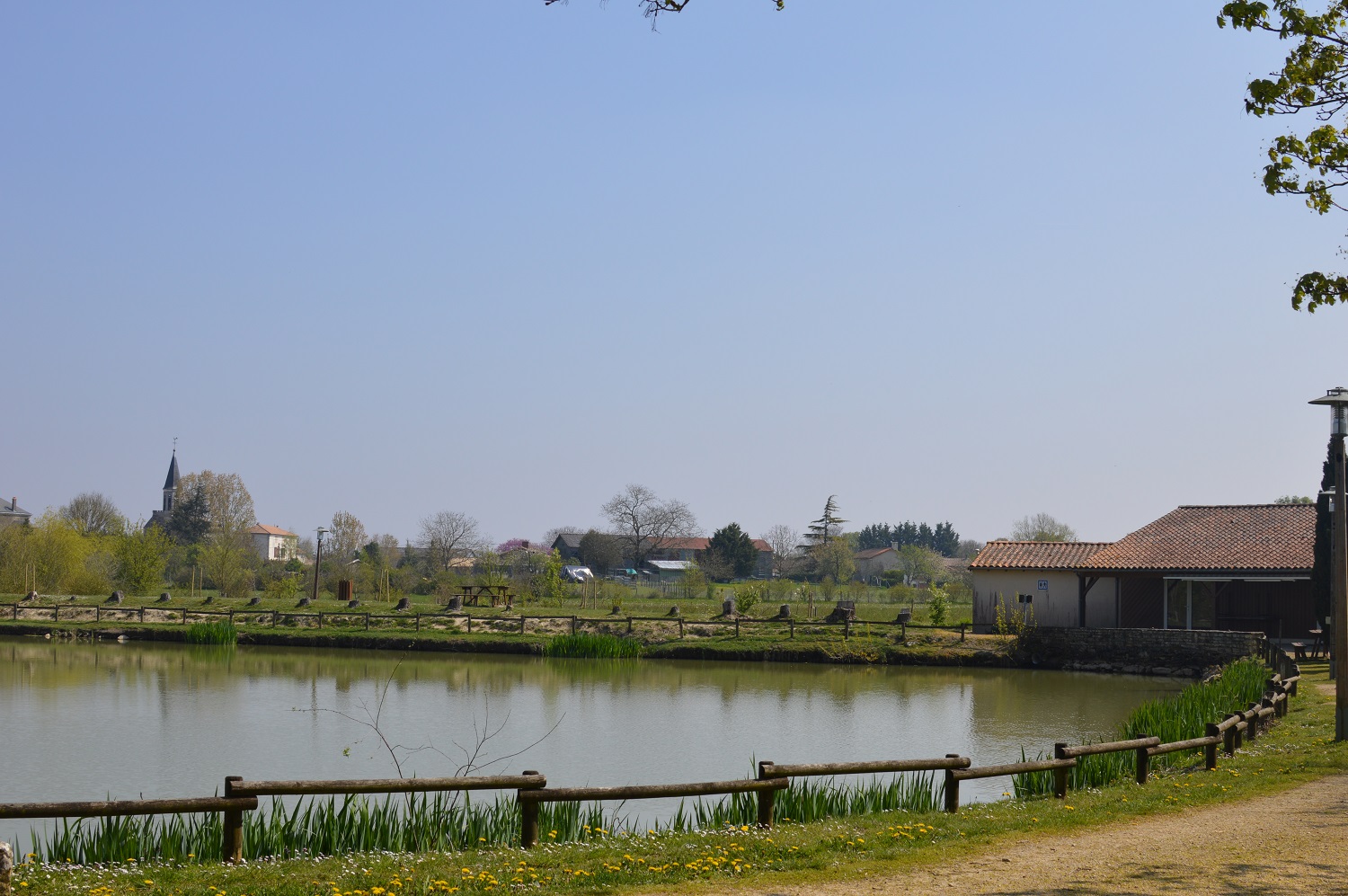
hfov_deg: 37.9
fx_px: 1964
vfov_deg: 25.7
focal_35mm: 52
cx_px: 674
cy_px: 448
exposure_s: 1/250
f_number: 8
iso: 100
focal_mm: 35
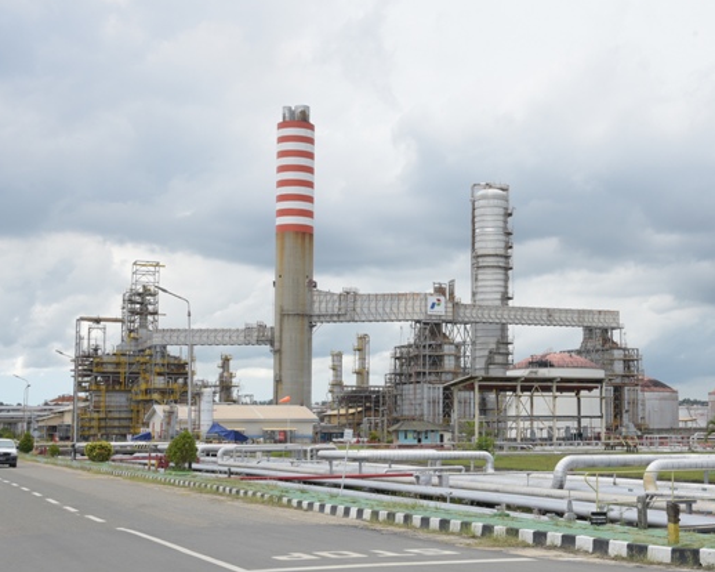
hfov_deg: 33.7
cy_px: 306
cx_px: 504
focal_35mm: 55
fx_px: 1163
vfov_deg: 27.6
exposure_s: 1/125
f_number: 13
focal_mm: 38
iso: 400
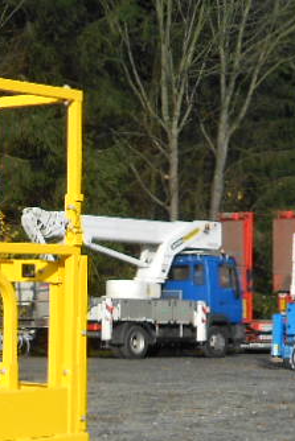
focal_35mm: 137
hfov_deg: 9.7
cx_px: -177
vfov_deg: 14.8
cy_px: 412
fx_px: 1682
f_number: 4.2
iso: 80
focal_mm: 7.7
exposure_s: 1/500
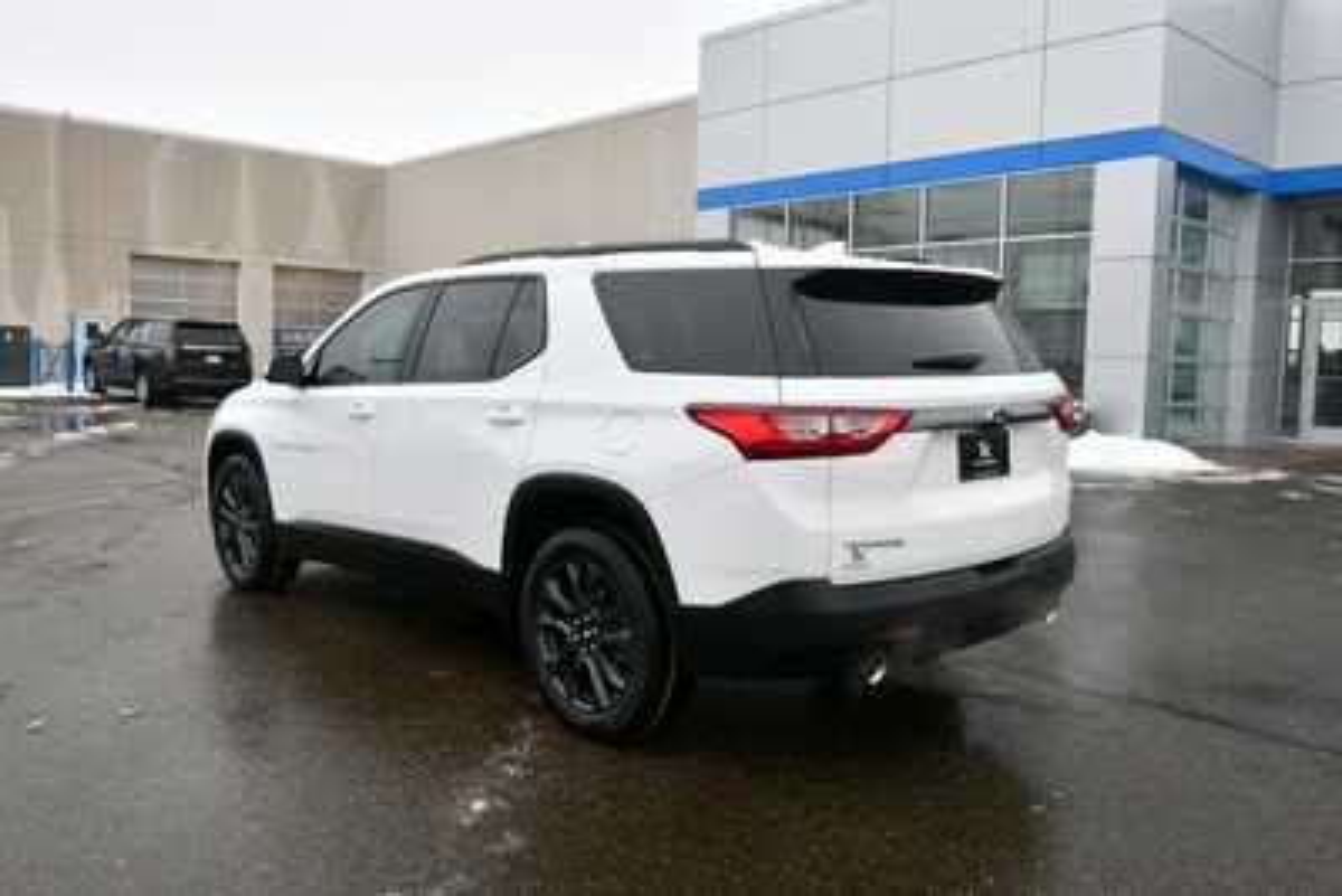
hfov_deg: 61.9
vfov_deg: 43.6
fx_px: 1119
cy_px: 448
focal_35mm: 30
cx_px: 671
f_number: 6.3
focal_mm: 20
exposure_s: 1/250
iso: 200
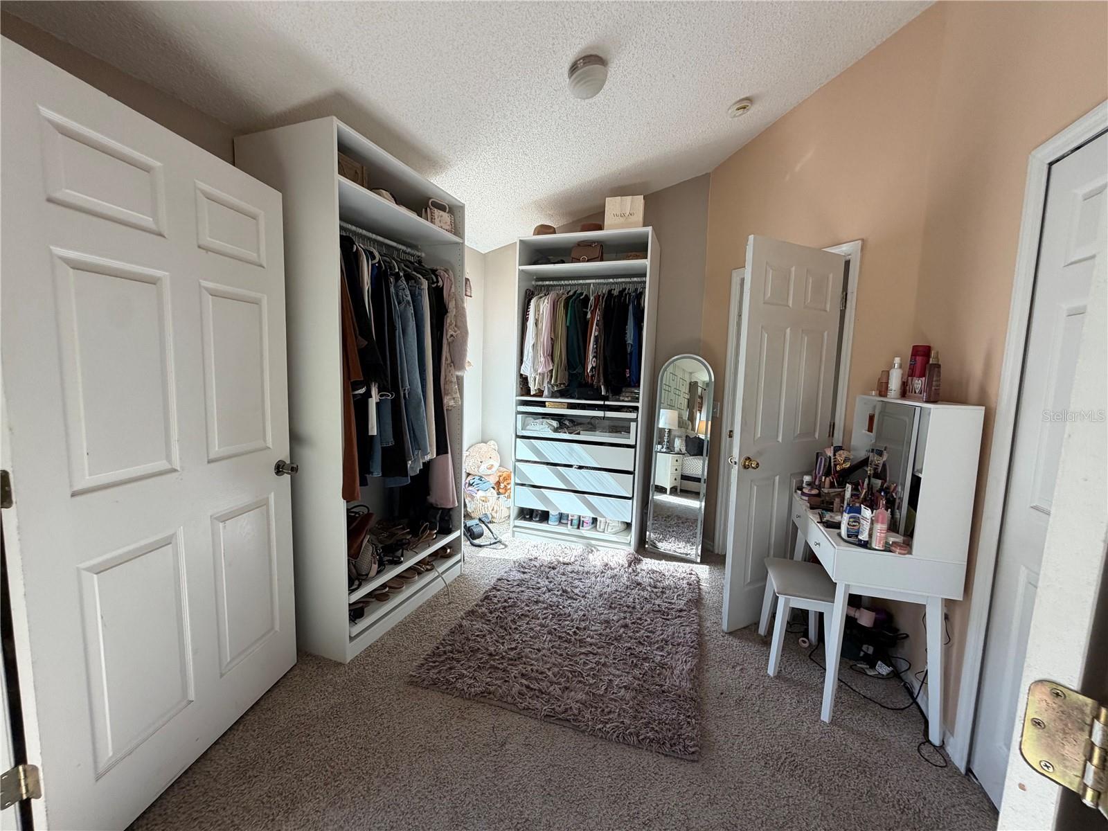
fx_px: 448
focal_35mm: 14
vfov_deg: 85.7
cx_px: 554
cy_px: 416
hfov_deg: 102.1
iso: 160
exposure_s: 1/121
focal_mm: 2.22
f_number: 2.2
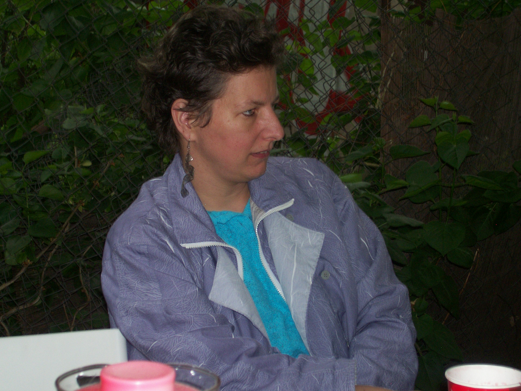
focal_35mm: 69
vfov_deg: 21.3
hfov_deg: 28.2
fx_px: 1039
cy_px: 200
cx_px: 248
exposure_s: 1/78.4
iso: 80
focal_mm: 10.8
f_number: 3.6
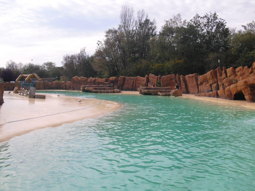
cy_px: 96
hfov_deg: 51.4
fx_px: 265
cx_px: 128
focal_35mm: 36
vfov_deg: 39.7
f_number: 7.8
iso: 100
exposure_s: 1/160
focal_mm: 6.3
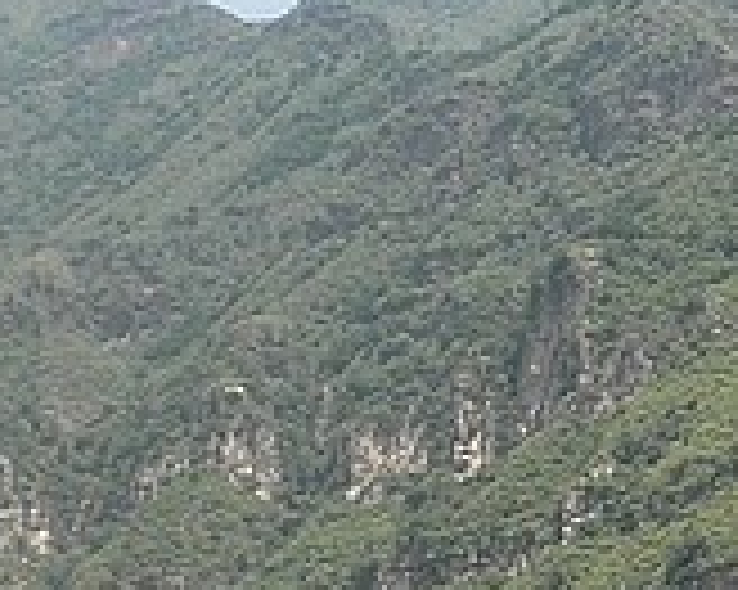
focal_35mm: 117
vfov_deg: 12.8
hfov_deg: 15.8
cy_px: 718
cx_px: 873
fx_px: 2554
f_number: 8.5
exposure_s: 1/60
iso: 64
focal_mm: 5
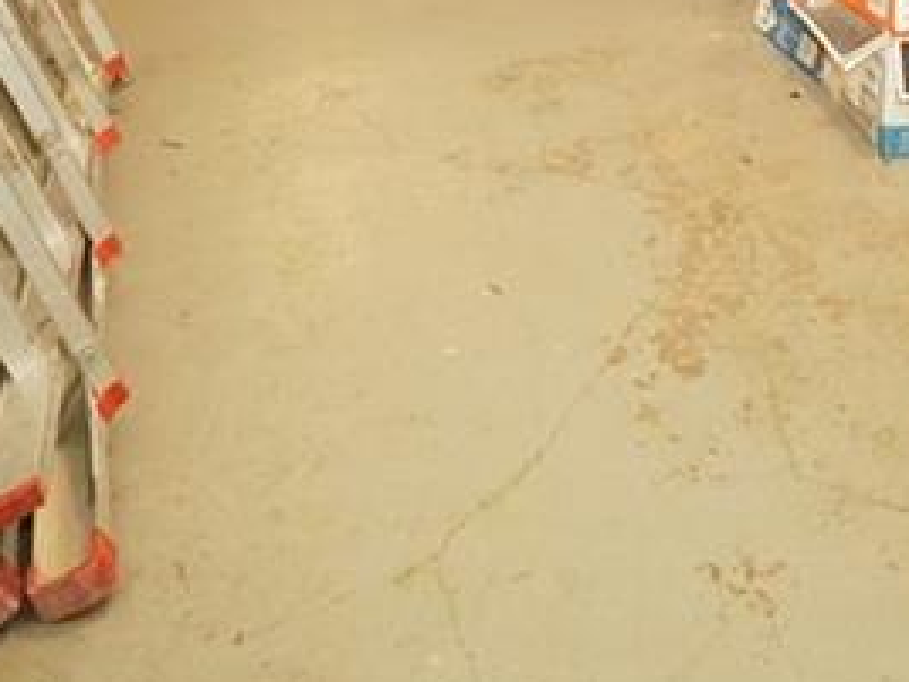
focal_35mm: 55
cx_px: 899
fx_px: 1444
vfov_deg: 21.4
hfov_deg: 32.3
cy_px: -394
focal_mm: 10
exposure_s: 1/125
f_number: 4.5
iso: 3200
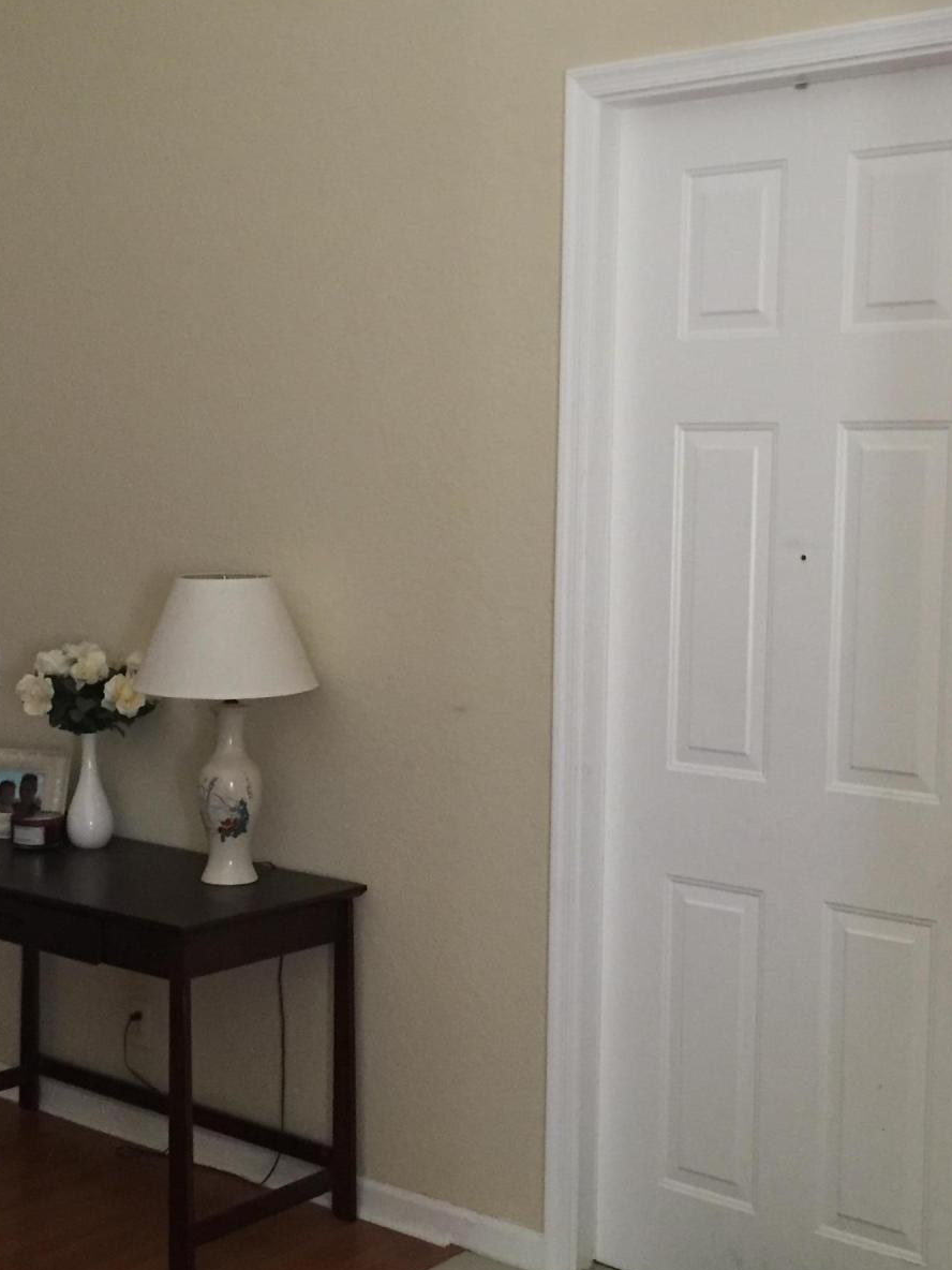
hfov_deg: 29.7
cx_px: 431
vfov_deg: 38.9
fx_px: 1797
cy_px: 650
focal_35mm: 49
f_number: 2.2
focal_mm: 4.15
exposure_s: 1/30
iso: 250
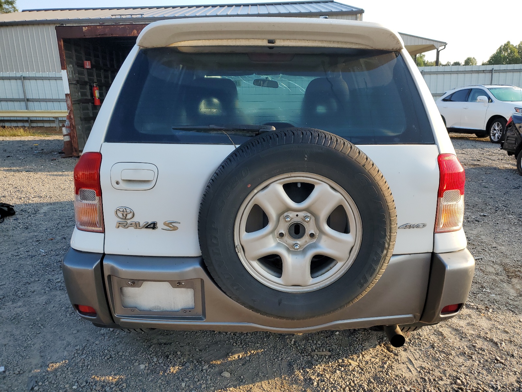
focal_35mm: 26
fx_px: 392
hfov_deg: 67.3
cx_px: 261
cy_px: 196
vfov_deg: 53.1
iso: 50
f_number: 1.5
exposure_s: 1/833
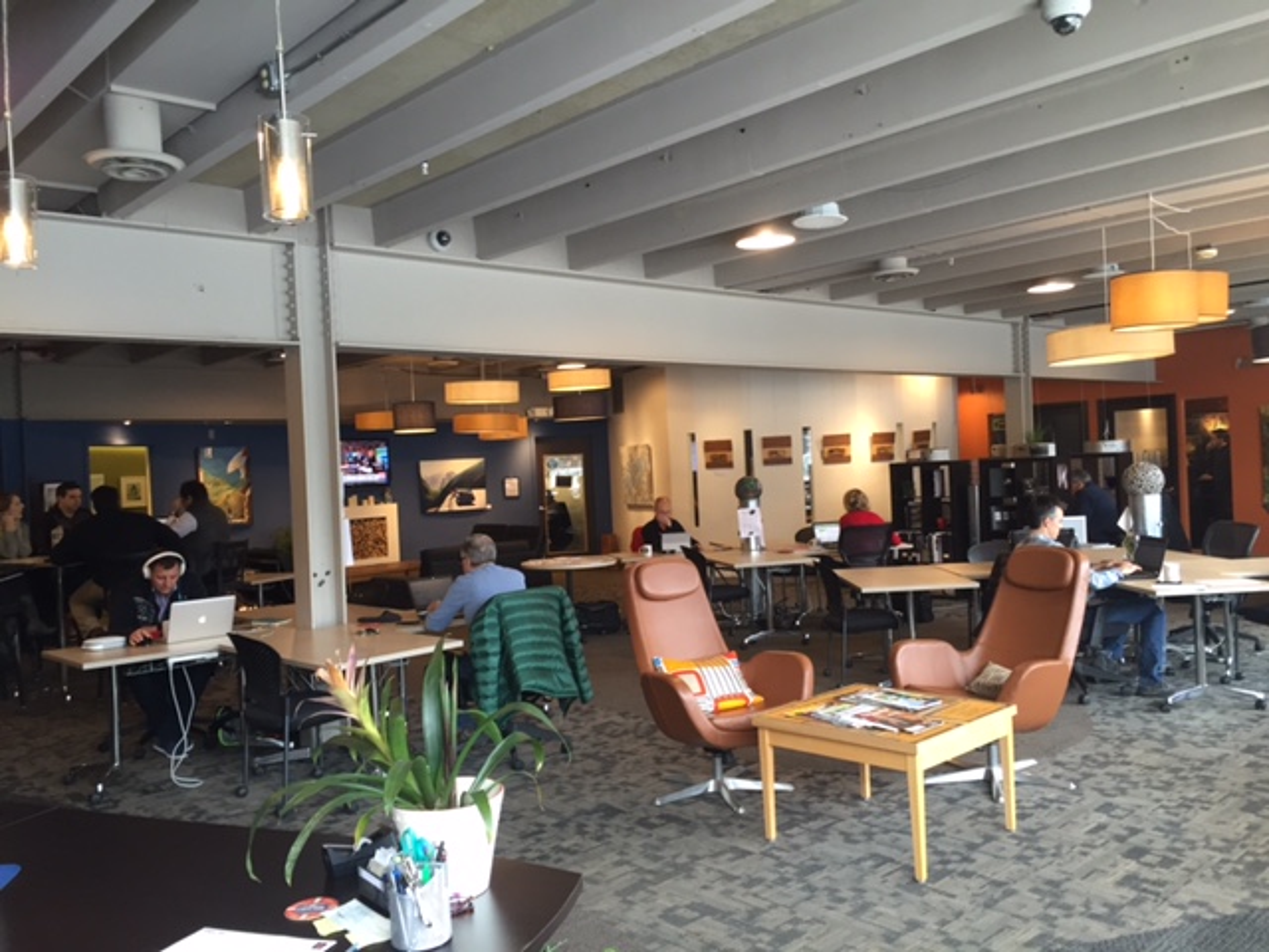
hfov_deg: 61.7
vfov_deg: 48.2
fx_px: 1063
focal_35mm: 29
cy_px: 476
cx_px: 634
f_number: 2.2
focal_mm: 4.15
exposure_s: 1/30
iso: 80
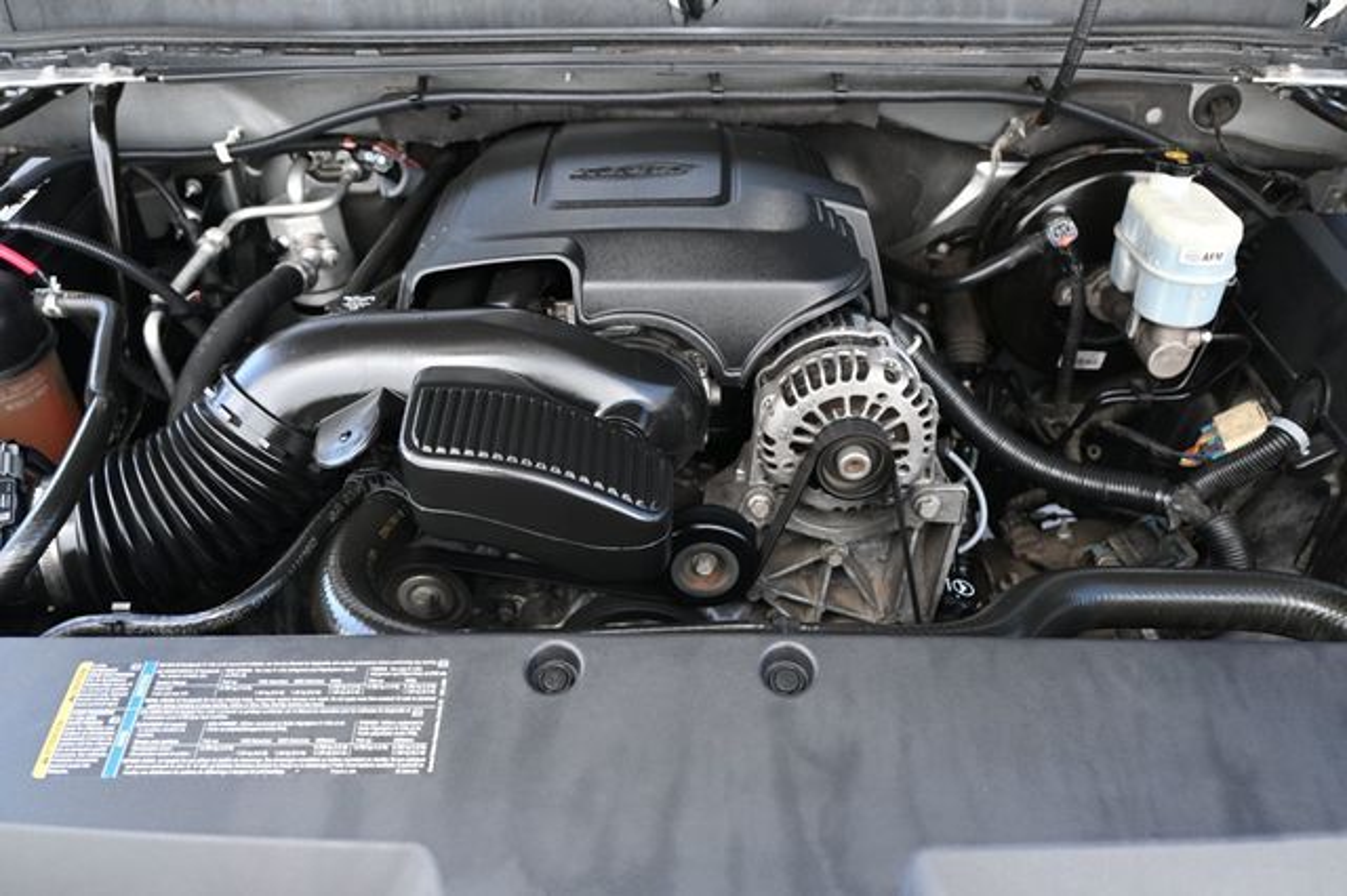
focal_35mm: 28
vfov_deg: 45.6
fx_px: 1066
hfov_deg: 64.6
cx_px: 674
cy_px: 448
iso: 400
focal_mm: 19
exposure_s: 1/125
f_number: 3.8
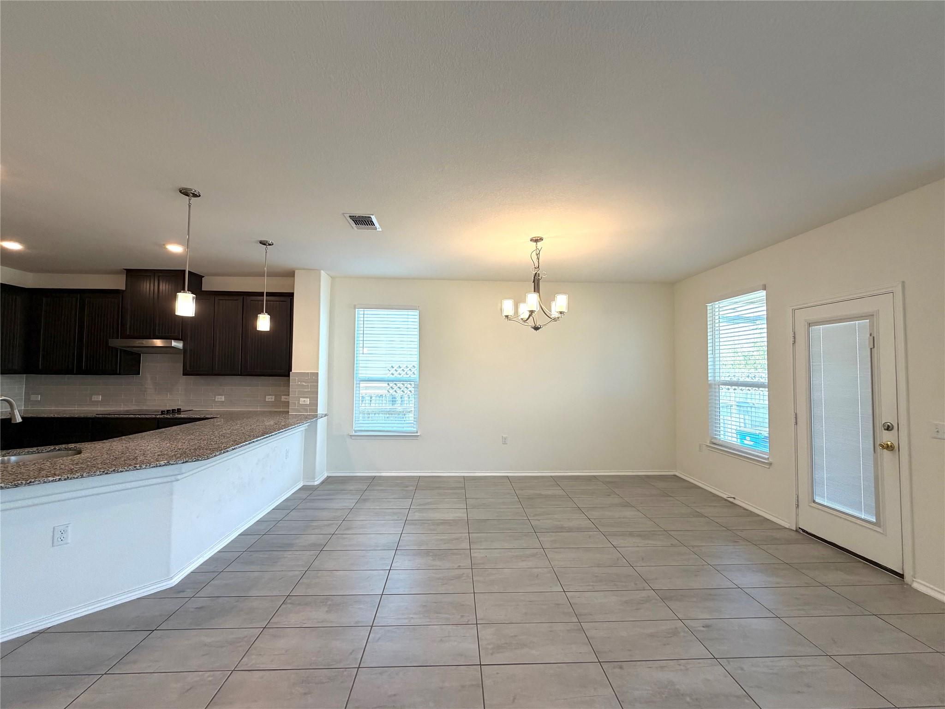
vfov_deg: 85.7
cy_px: 354
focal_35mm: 14
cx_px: 472
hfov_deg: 102.1
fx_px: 382
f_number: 2.2
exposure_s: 1/120
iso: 125
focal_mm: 2.22
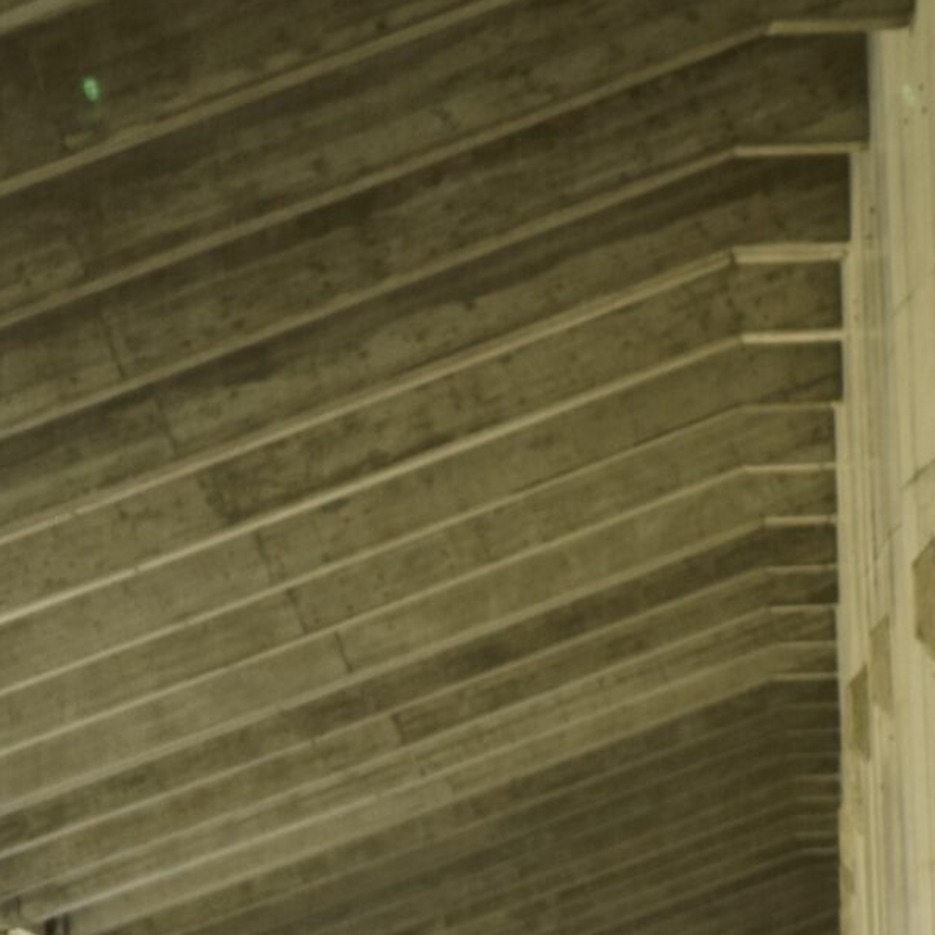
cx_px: 59
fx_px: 11643
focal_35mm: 381
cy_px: 873
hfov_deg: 4.6
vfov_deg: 4.6
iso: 100
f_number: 2.8
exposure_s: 1/100
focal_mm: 70
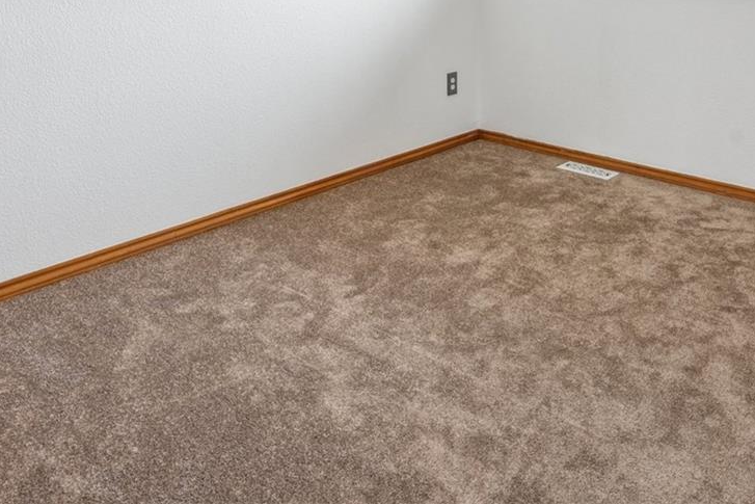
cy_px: -49
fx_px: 692
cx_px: 412
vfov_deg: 34.6
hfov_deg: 57.1
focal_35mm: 33
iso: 100
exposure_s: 1/6
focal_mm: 15
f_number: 9
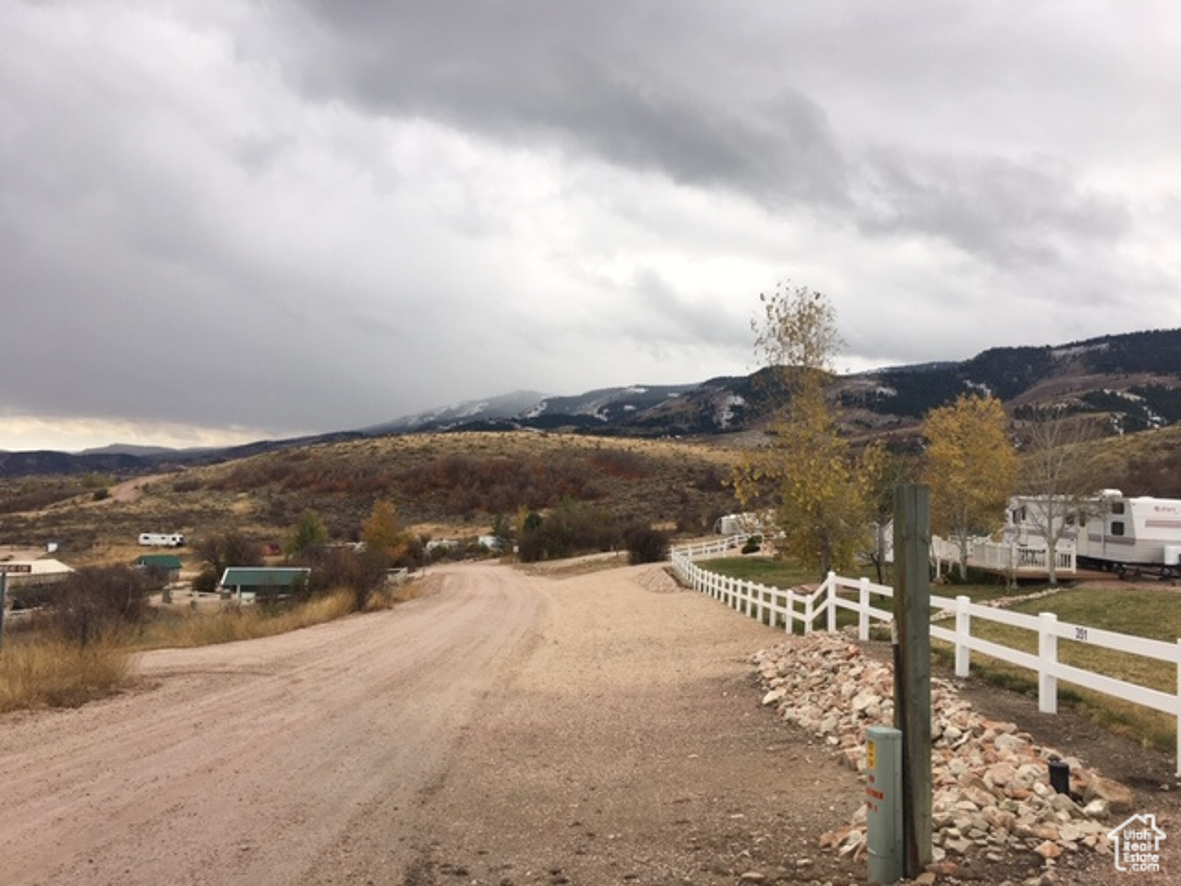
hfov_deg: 61.7
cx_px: 590
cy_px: 443
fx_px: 989
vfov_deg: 48.2
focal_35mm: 29
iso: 25
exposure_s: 1/192
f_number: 2.2
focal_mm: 4.15
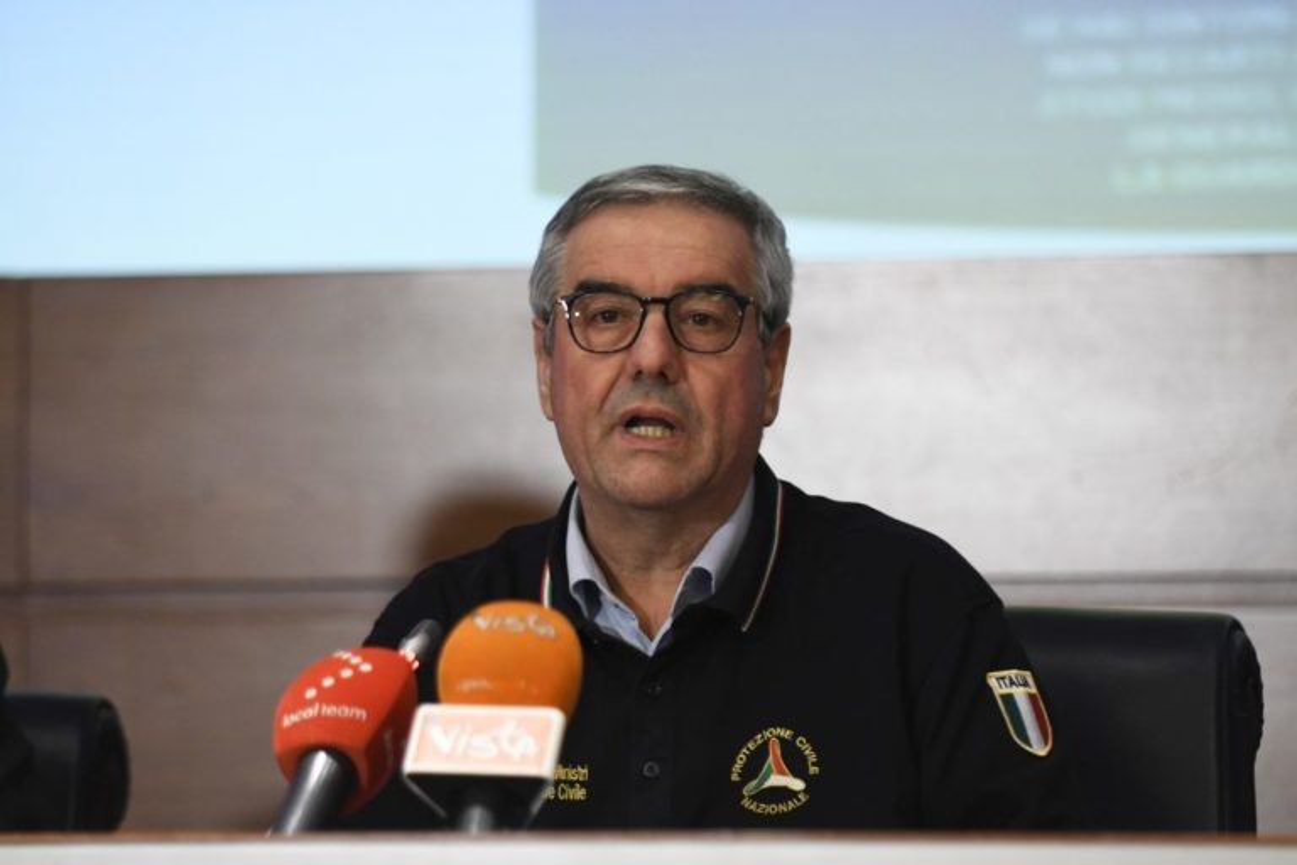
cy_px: 432
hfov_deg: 9.1
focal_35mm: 225
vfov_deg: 6.1
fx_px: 8106
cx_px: 648
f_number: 2.8
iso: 2500
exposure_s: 1/320
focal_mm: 150
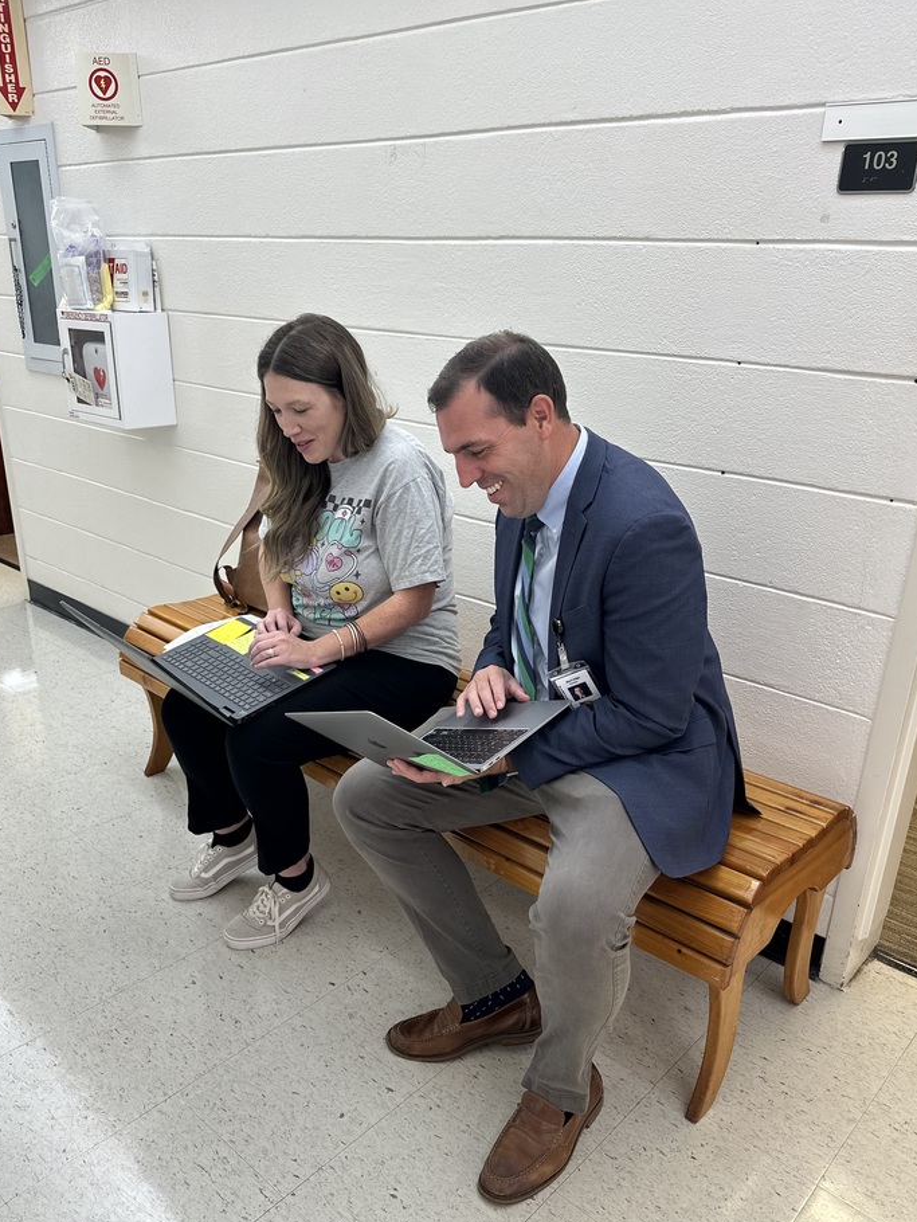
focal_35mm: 27
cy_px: 681
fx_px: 953
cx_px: 454
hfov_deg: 51.4
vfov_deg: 65.1
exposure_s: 1/120
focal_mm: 6.86
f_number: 1.78
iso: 125
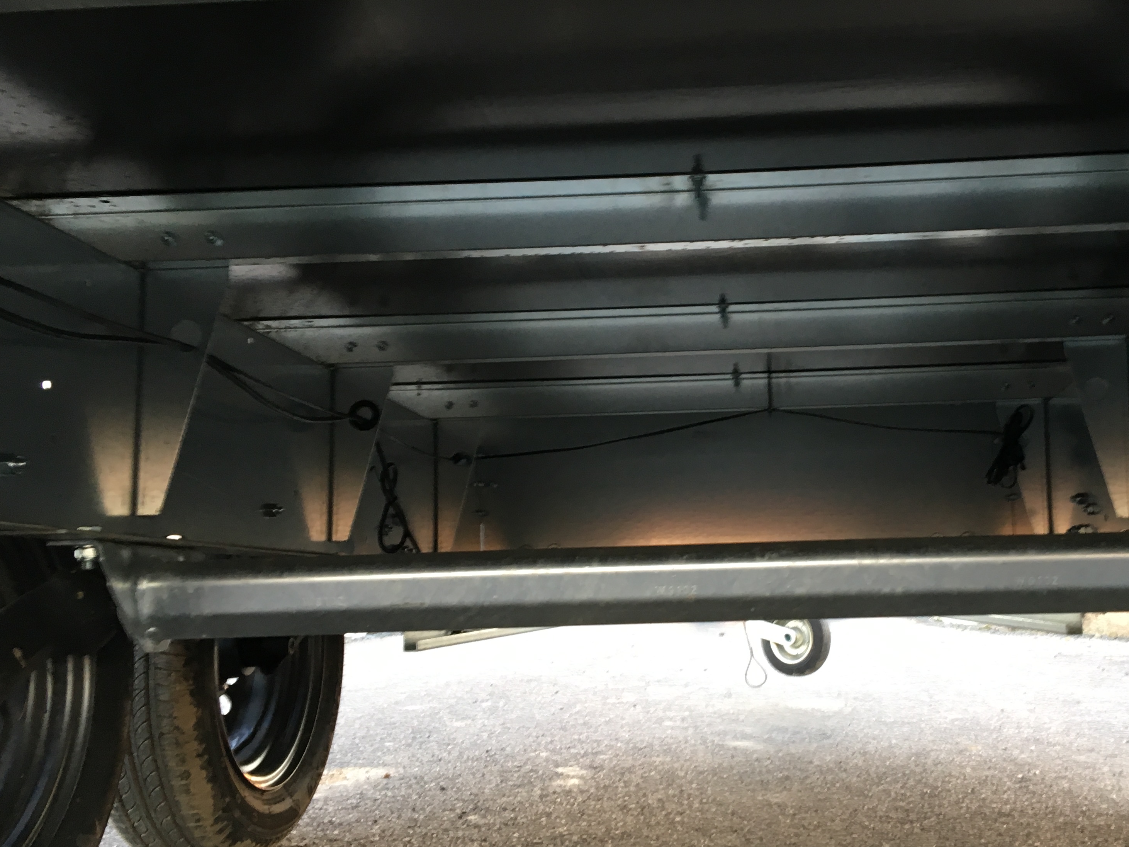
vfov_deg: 35.9
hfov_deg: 46.3
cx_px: 720
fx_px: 1305
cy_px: 447
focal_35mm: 40
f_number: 2.2
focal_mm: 4.15
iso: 80
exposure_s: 1/33
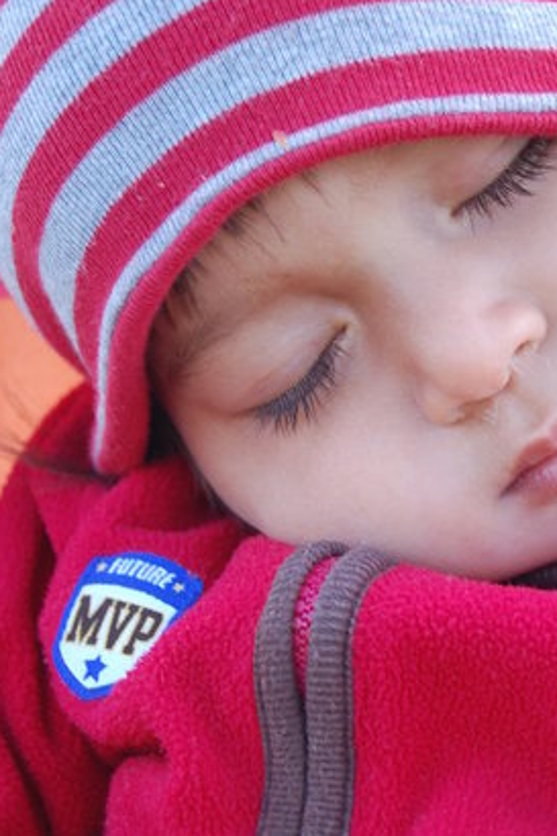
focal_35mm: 129
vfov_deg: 15.9
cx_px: 426
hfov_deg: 10.6
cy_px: 422
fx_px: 2991
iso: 400
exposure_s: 1/80
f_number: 5.6
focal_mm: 55
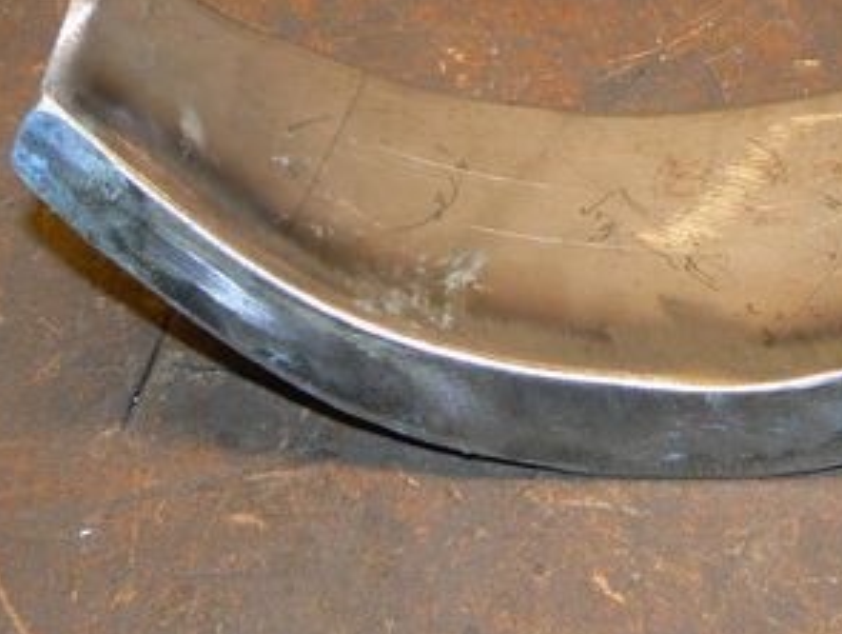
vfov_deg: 18.9
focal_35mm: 78
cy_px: 386
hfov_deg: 24.5
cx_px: 699
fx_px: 1900
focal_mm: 6
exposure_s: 1/30
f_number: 2.8
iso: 100
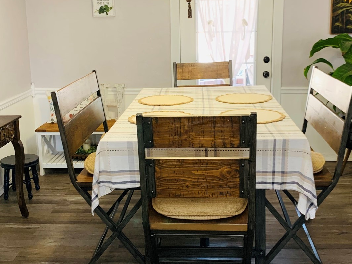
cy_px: 107
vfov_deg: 30.8
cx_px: 175
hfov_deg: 40.4
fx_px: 478
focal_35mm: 47
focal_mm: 4.25
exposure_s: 1/40
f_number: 1.8
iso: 250
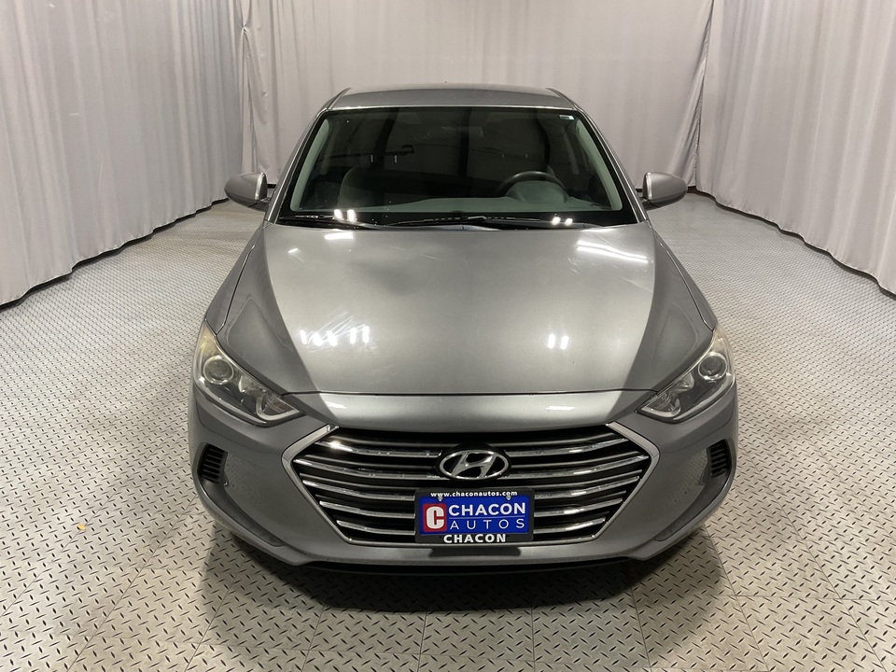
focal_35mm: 29
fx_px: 751
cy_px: 336
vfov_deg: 48.2
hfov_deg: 61.7
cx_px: 448
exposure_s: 1/60
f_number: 1.8
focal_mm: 3
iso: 50
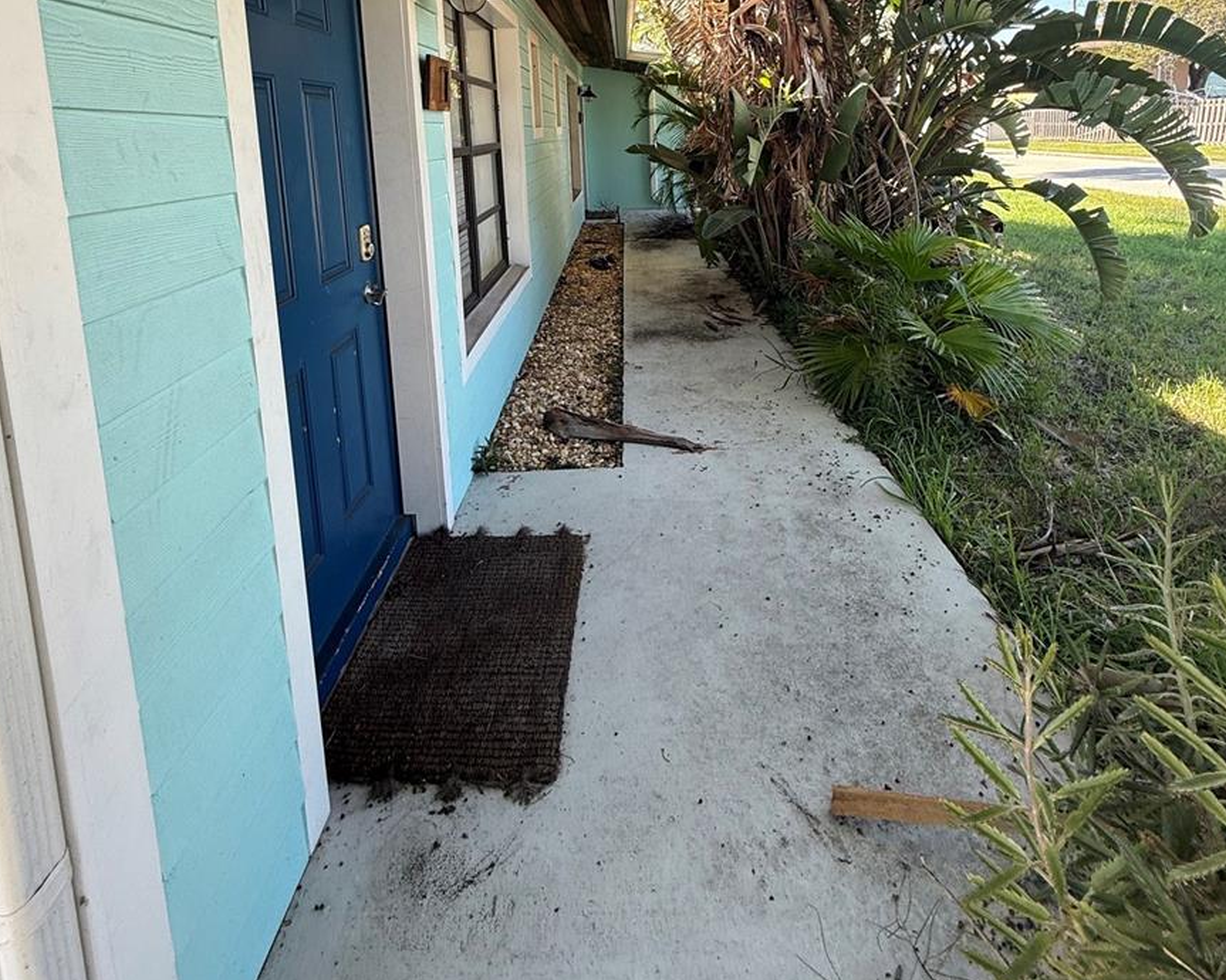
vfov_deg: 65.2
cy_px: 213
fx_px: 689
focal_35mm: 19
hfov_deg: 83.3
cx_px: 607
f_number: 2.2
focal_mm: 2.22
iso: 64
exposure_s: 1/137
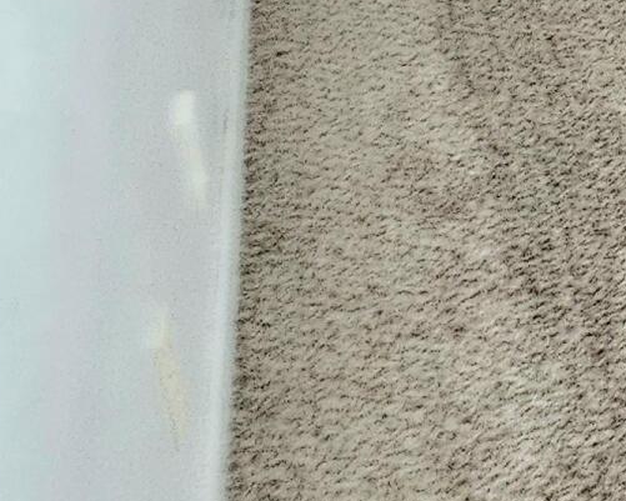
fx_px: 1408
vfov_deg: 13.8
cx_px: 1694
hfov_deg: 13.1
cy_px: -725
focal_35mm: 76
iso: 800
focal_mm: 2.2
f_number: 2.2
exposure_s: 1/24
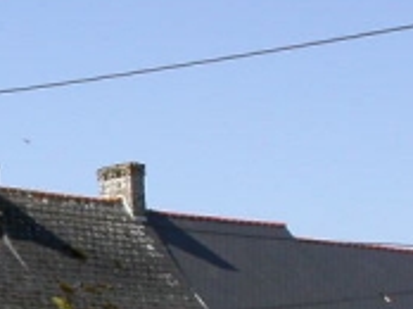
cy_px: 273
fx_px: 2014
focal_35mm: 169
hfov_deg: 11.3
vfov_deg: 8.7
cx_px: -169
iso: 100
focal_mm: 8.9
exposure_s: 1/275
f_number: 7.8
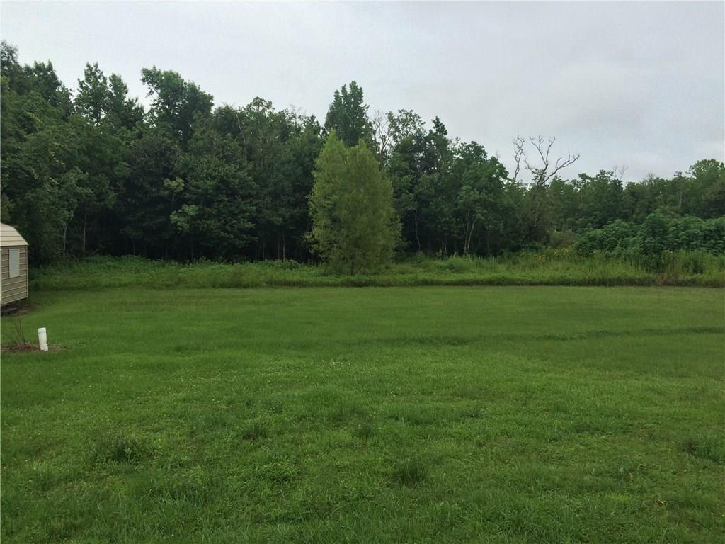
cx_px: 362
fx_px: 607
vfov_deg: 48.2
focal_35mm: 29
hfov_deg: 61.7
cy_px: 272
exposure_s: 1/1520
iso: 32
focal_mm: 4.15
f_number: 2.2
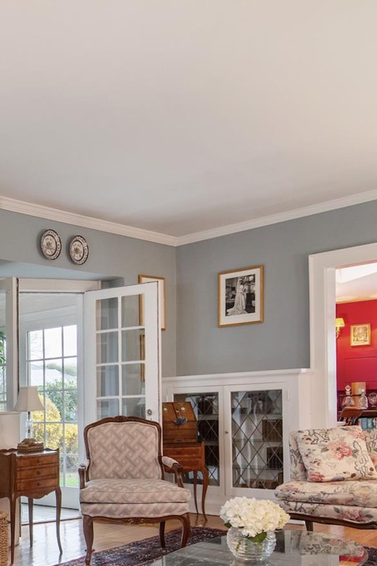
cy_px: 433
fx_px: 600
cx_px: -81
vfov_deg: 48.3
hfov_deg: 29.7
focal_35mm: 38
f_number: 8
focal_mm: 11
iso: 640
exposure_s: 1/60
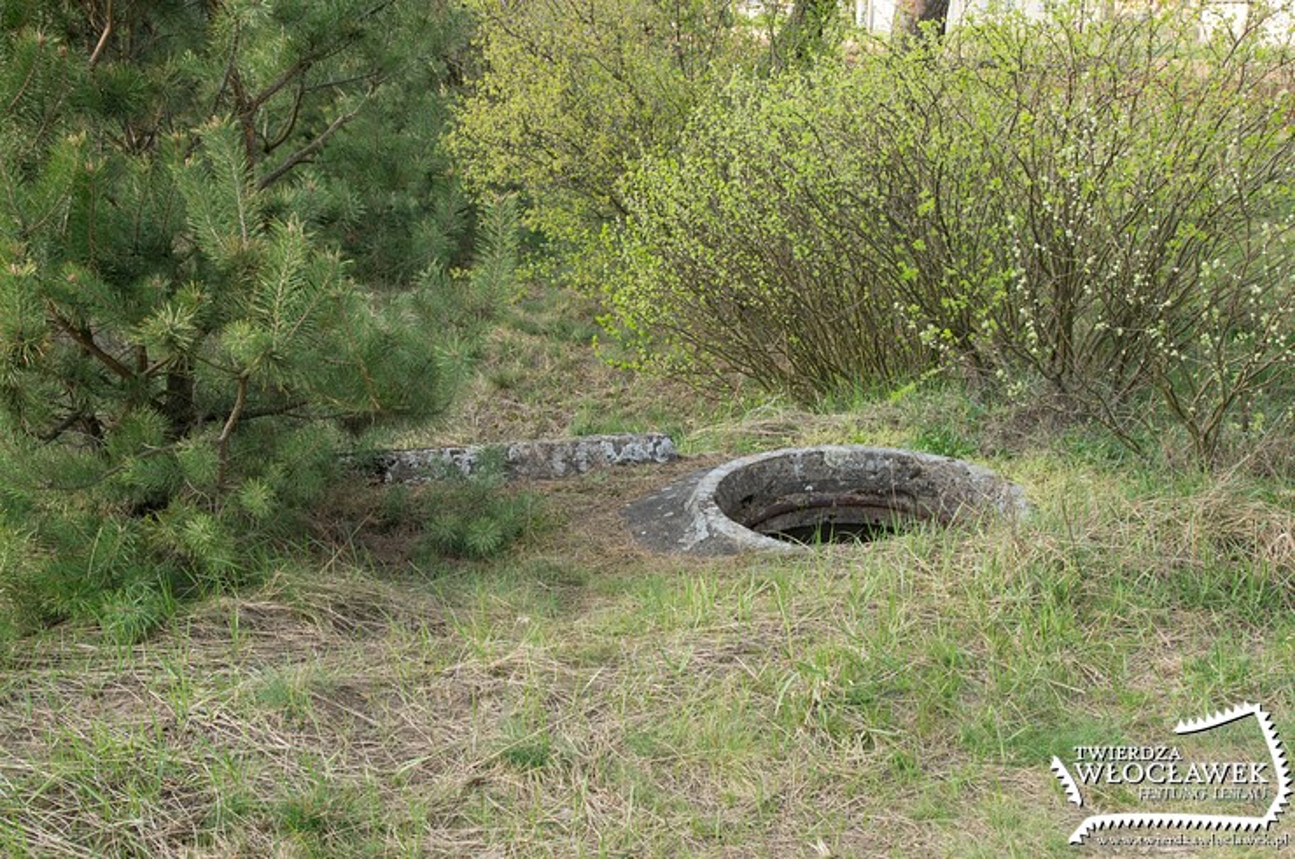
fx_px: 1401
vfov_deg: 34.1
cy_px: 430
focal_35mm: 39
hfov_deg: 49.6
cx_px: 648
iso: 200
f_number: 8
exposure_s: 1/80
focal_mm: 26
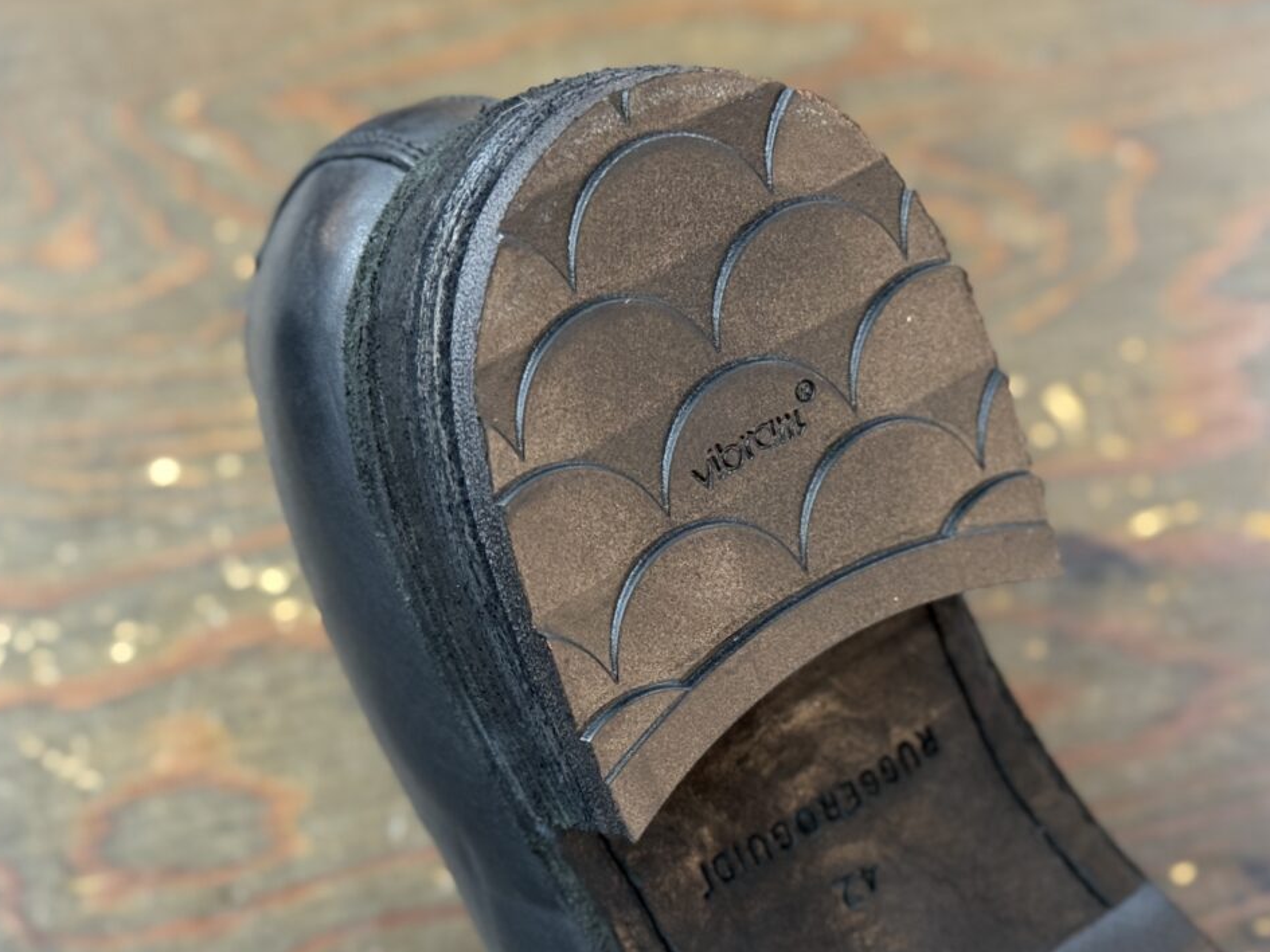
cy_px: 502
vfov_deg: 28.0
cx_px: 671
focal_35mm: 52
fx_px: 1908
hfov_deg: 36.8
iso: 200
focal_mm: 6.76
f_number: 1.78
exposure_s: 1/40
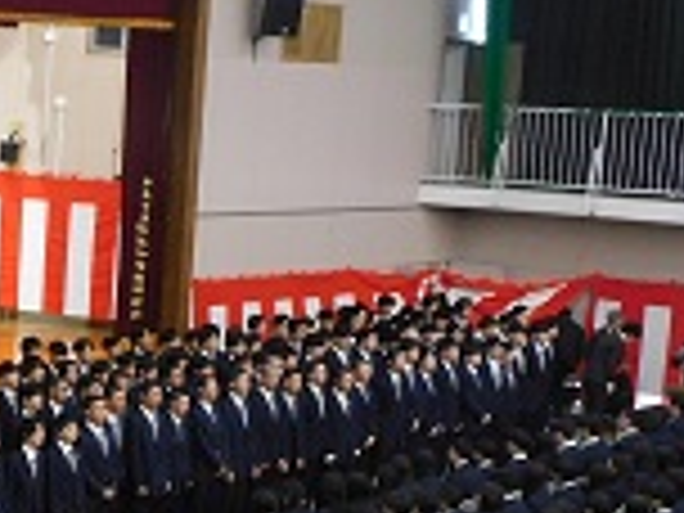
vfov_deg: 14.2
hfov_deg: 17.5
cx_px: -252
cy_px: 396
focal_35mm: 104
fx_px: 2055
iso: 400
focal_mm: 5.9
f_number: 3.6
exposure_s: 1/25
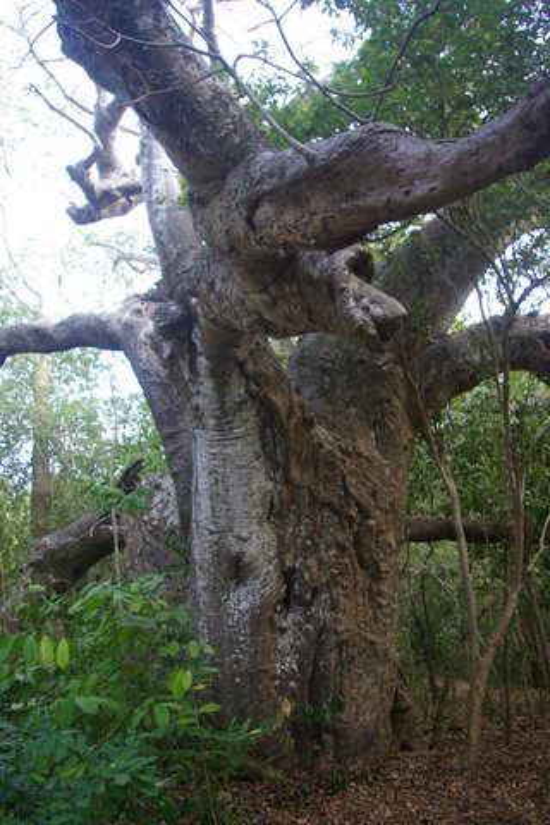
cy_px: 412
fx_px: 619
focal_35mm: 27
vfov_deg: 67.4
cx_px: 275
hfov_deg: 47.9
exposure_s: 1/30
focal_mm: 18
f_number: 3.5
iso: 400
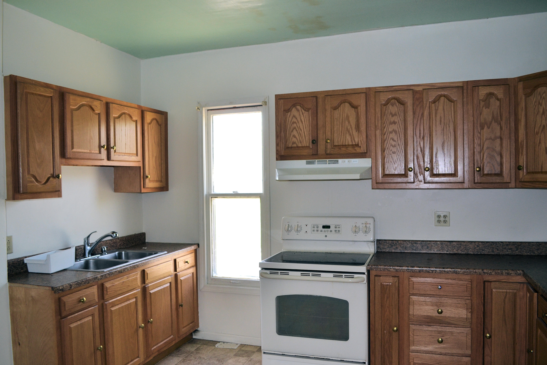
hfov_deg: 67.4
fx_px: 410
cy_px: 182
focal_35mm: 27
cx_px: 274
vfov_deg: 47.9
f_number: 4
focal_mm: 18
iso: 400
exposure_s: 1/100
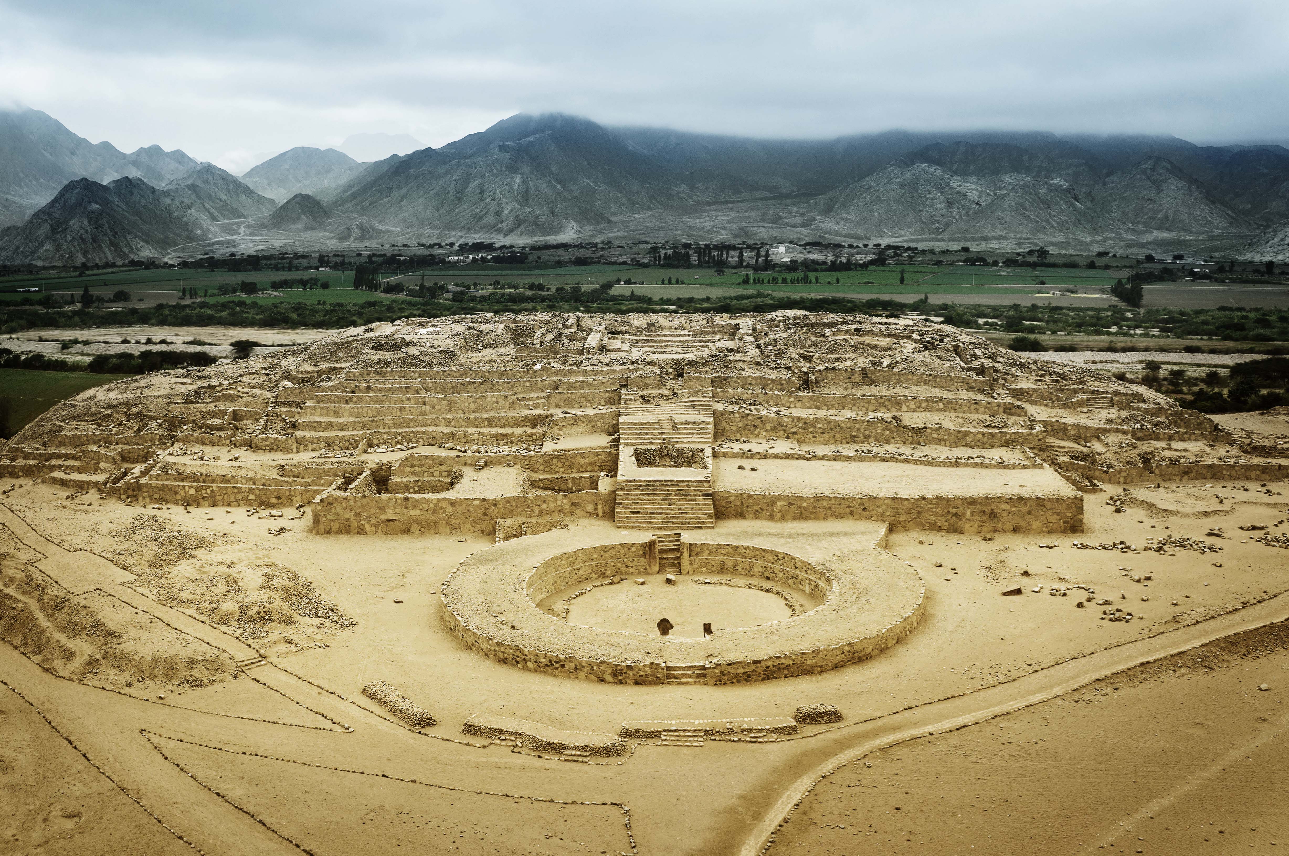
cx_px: 644
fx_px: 1073
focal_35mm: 30
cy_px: 428
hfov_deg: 62.0
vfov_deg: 43.5
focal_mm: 20
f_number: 5.6
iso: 100
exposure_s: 1/800
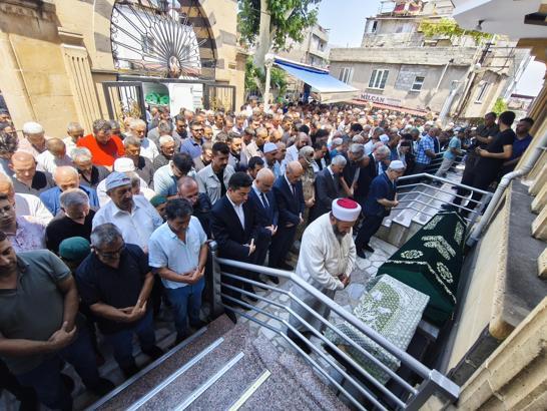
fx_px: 237
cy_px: 206
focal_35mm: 15
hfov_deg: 98.1
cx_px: 274
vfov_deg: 81.8
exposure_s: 1/100
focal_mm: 1.91
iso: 50
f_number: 2.2
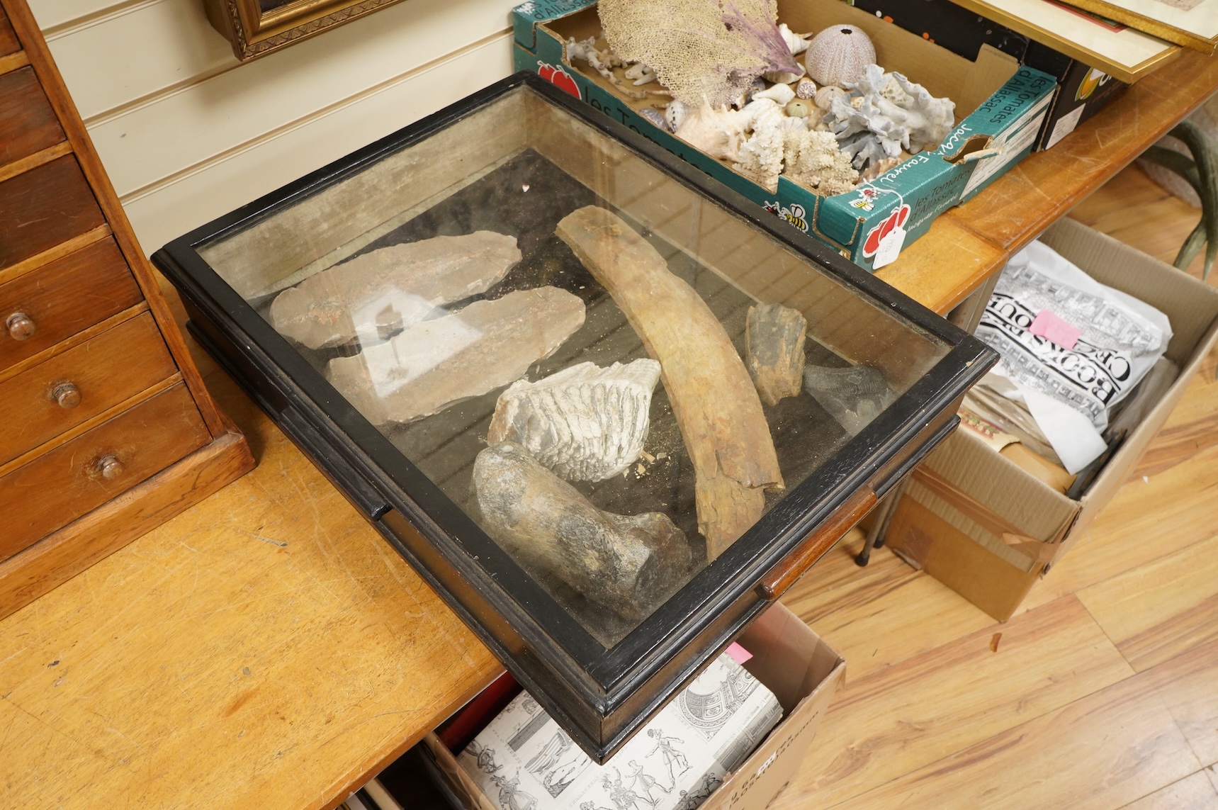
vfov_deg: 46.3
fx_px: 946
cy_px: 405
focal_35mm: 28
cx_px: 609
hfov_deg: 65.5
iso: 4000
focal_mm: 28
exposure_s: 1/60
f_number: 8
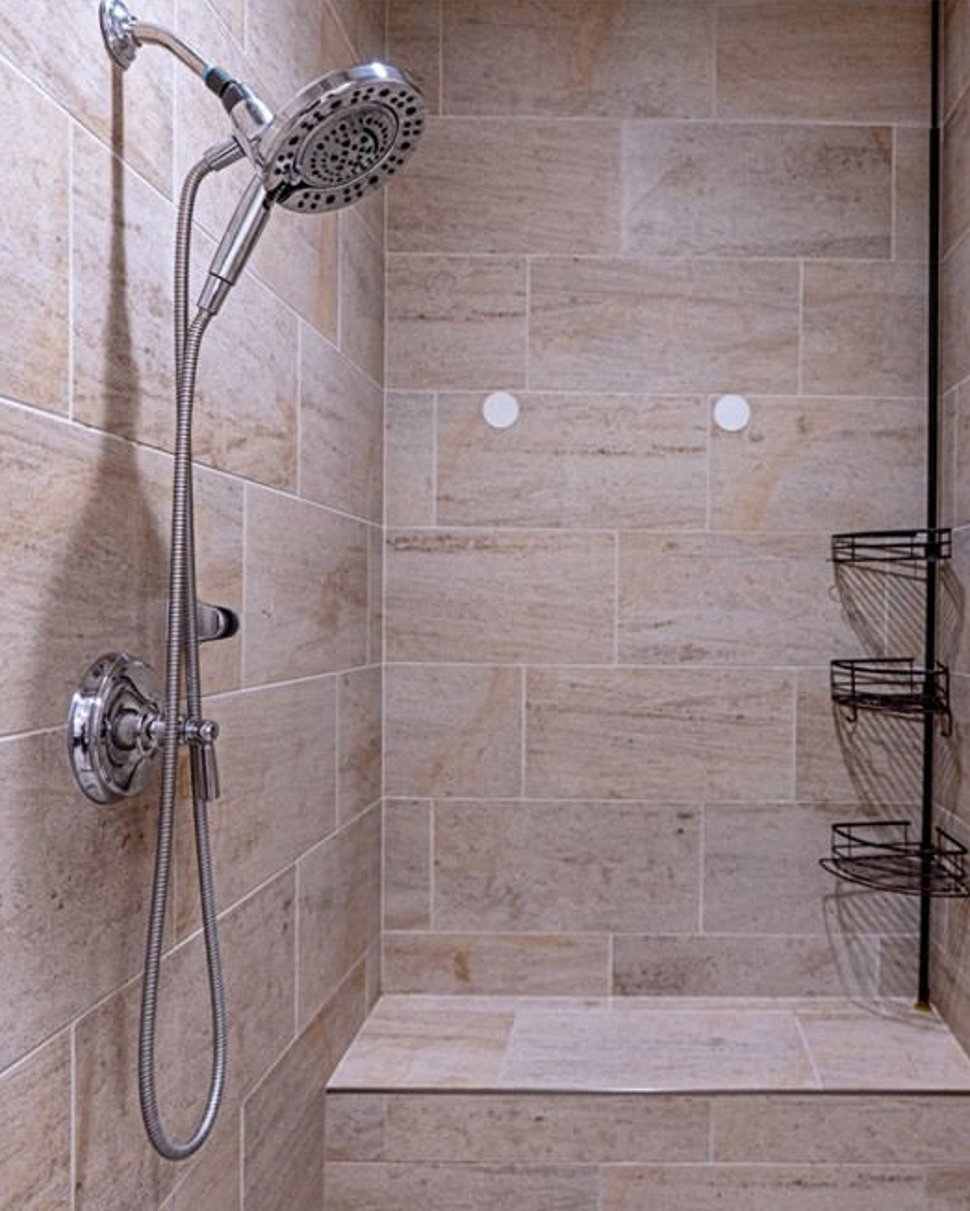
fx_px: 897
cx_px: 647
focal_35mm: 25
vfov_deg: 68.1
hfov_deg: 55.6
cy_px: 627
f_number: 2.8
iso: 125
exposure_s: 1/30
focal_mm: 17
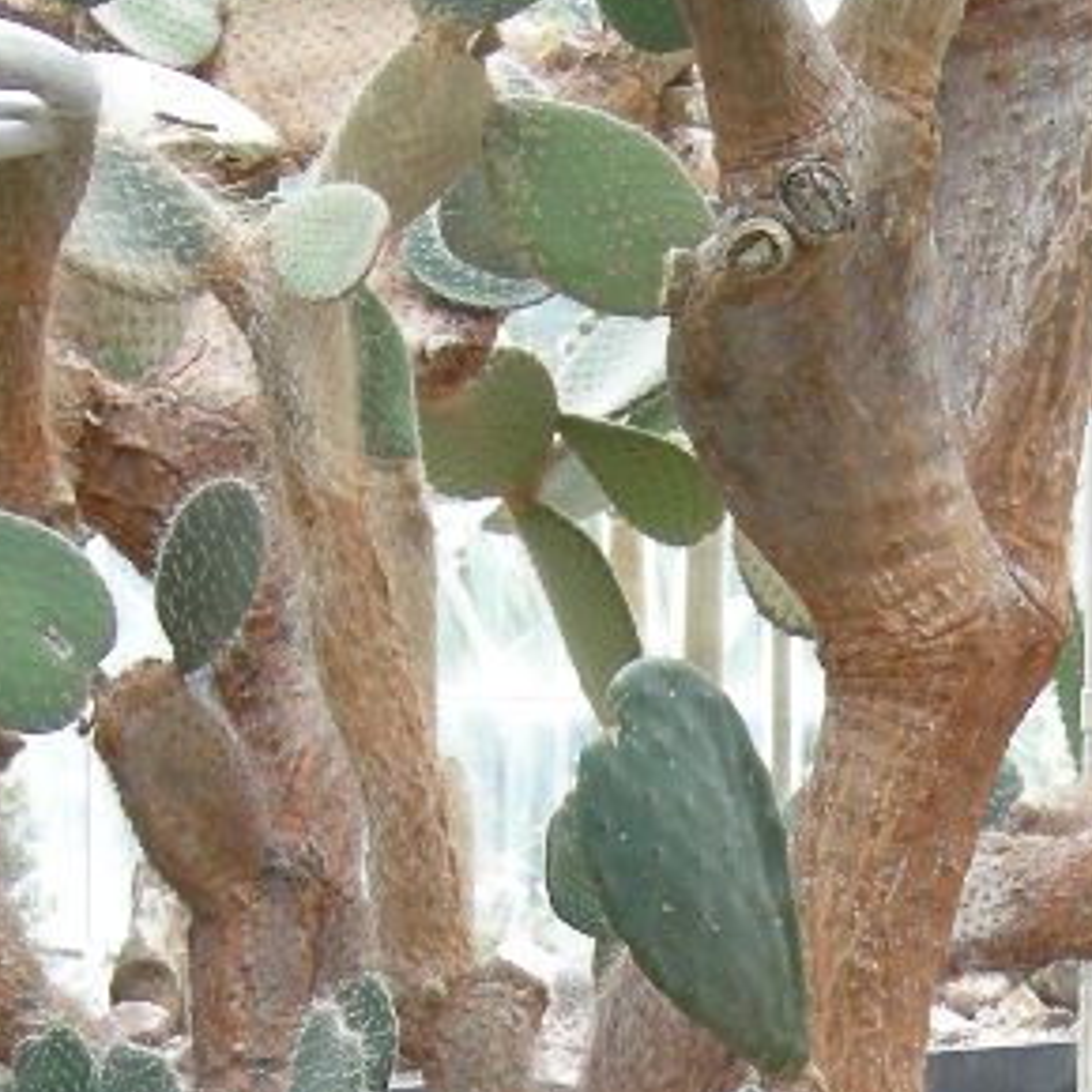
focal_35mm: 108
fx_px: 3855
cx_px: 1148
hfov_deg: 15.8
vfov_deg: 15.4
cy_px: 1405
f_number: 2.7
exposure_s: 1/53.2
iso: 64
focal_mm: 7.5
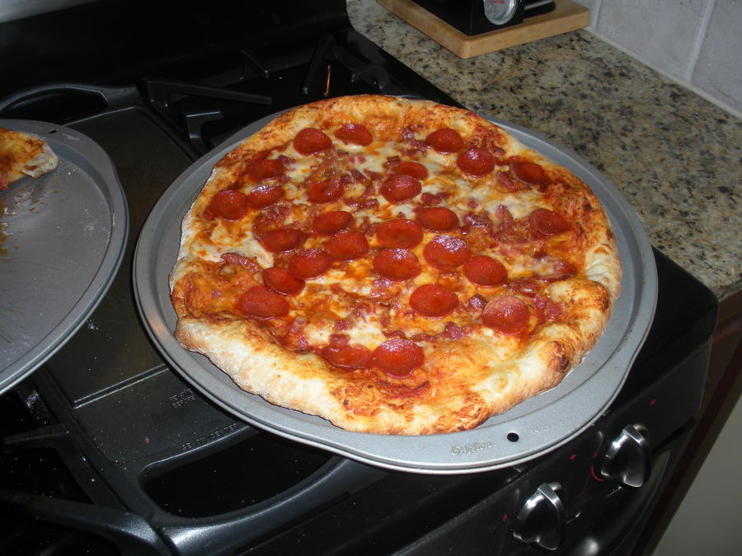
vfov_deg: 39.7
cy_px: 278
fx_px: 772
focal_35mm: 36
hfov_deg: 51.4
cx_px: 371
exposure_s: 1/60
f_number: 3.5
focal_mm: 6.3
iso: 64
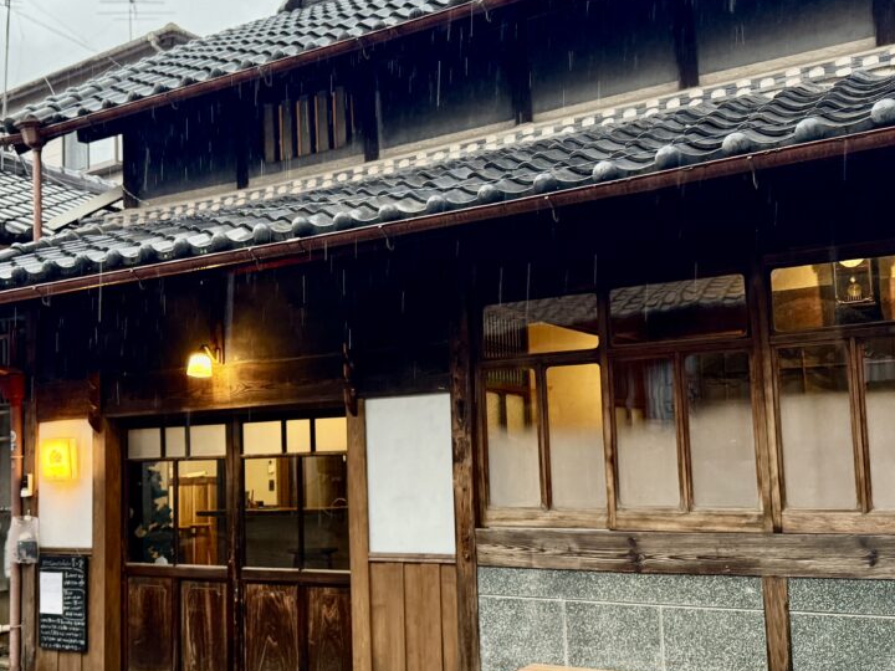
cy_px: 362
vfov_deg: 35.9
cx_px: 368
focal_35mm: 40
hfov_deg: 46.6
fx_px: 1034
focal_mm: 6.76
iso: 320
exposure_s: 1/120
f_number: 1.78
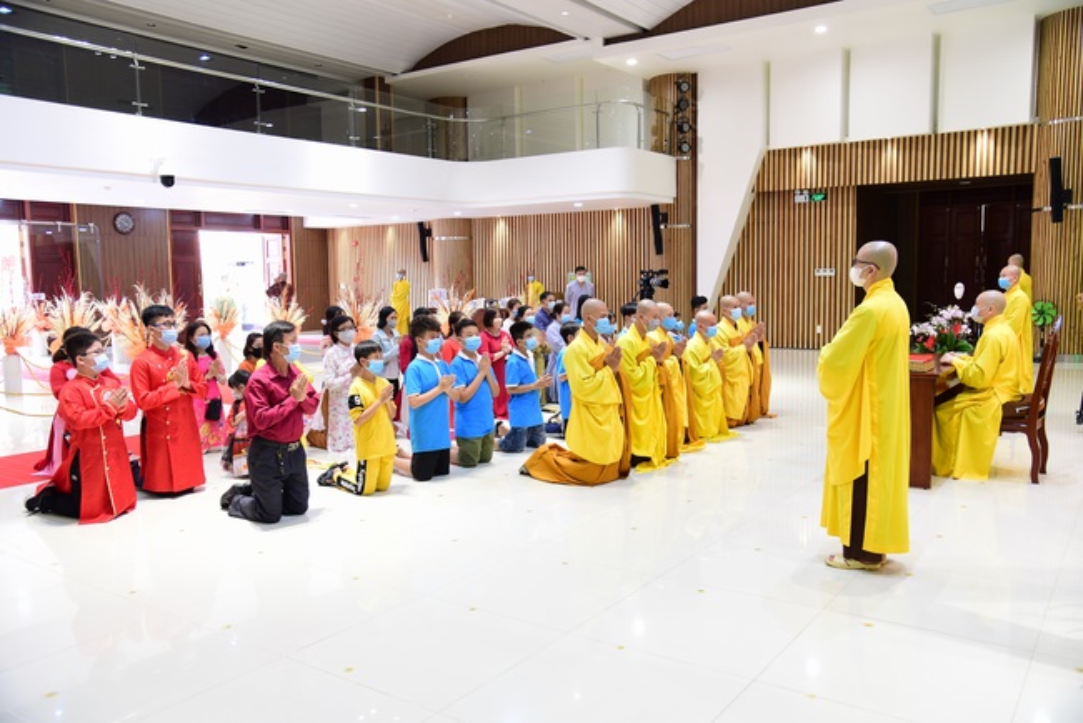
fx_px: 903
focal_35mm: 30
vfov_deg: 43.6
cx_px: 542
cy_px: 362
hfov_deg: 61.9
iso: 800
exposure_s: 1/30
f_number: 4.5
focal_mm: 30
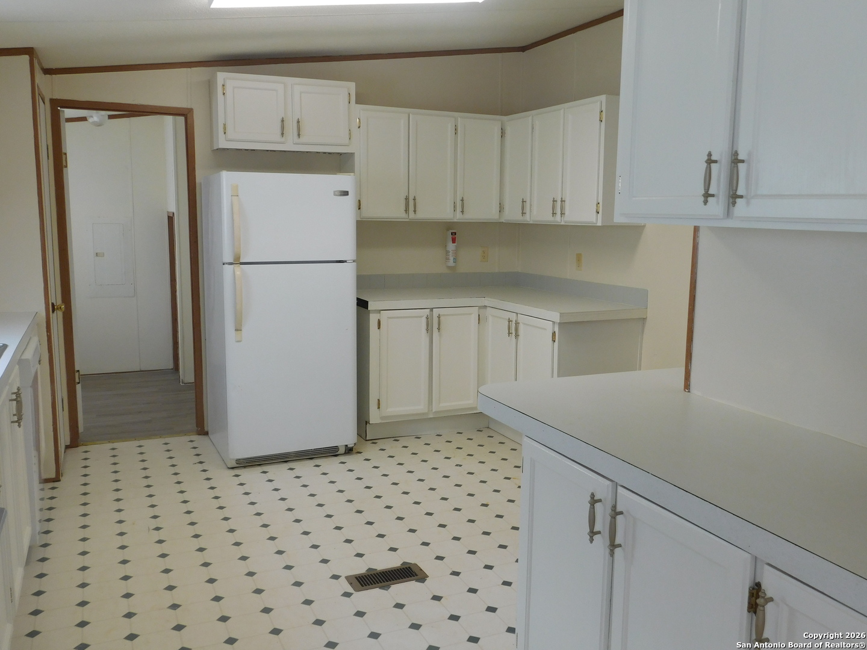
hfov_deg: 60.0
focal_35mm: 30
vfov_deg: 46.8
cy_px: 325
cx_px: 434
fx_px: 751
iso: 125
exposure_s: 1/30
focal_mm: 5.3
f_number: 3.2
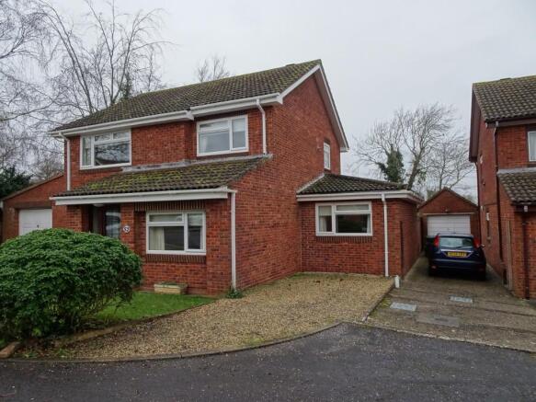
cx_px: 268
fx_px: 372
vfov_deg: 56.8
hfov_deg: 71.6
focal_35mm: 24
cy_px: 201
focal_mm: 4.1
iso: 80
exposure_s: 1/200
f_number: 3.5
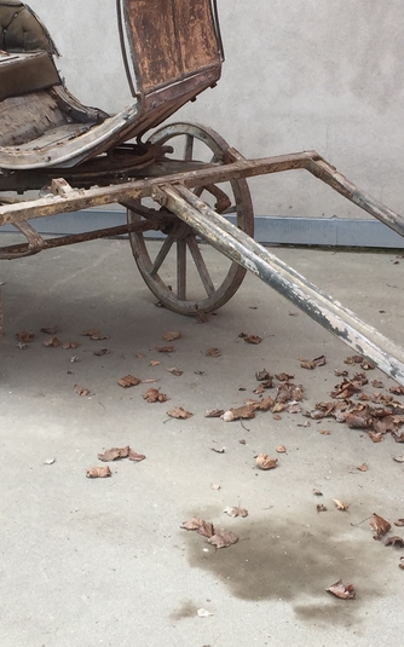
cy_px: 256
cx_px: 160
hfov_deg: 18.8
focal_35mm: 69
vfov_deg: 29.7
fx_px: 1217
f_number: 2.2
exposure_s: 1/455
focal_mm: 4.15
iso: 32
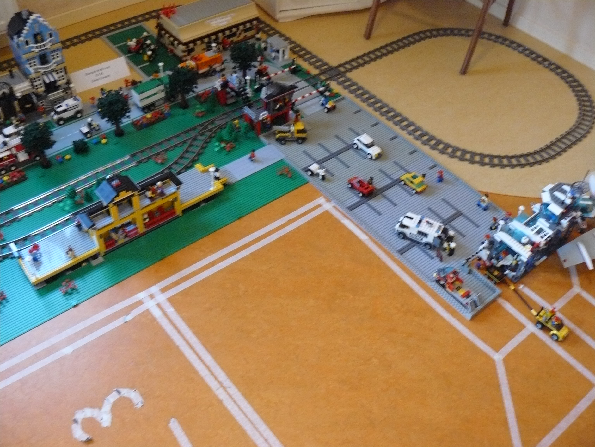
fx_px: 619
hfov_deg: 51.4
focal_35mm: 36
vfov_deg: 39.7
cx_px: 298
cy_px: 224
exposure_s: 1/15
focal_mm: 6
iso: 400
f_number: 2.8
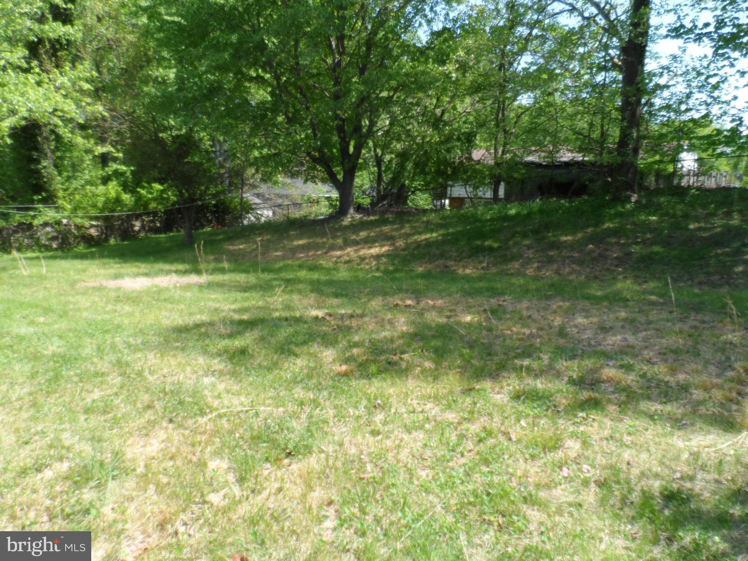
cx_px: 374
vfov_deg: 56.8
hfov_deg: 71.6
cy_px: 280
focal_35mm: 24
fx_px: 519
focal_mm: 4
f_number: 3.2
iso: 80
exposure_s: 1/350
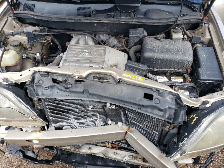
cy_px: 84
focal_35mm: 26
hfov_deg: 67.3
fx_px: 168
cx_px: 112
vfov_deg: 53.1
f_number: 1.5
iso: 50
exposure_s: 1/526
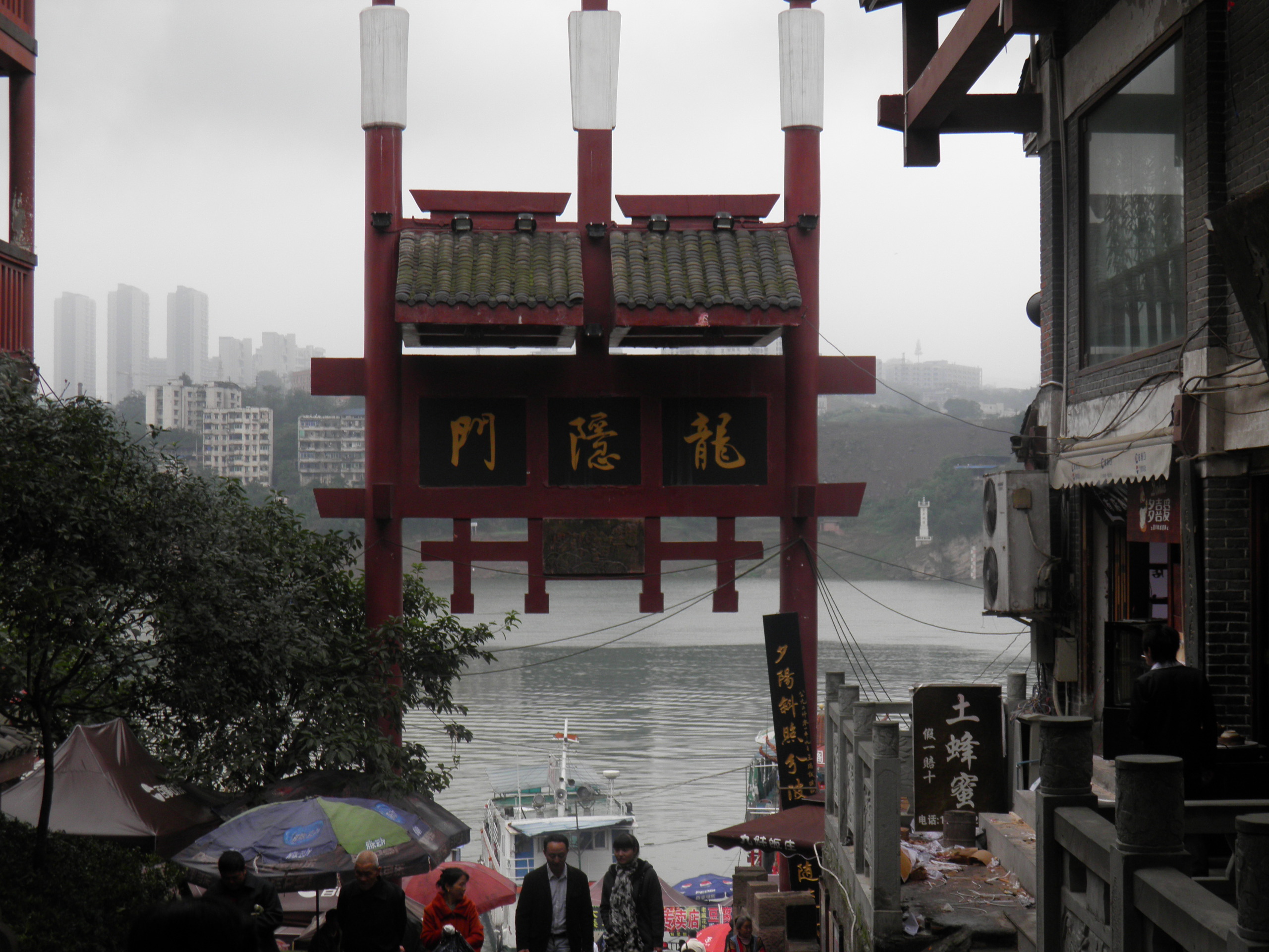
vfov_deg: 26.6
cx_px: 634
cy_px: 476
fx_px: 2016
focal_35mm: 55
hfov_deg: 34.9
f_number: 3.6
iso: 50
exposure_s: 1/40
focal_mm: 10
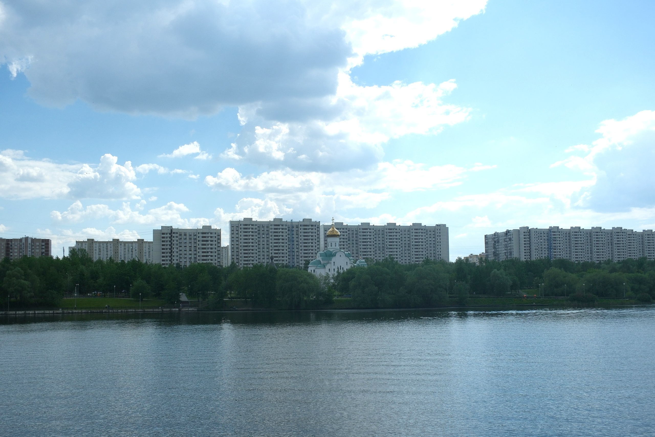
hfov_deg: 67.4
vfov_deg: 47.9
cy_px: 218
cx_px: 328
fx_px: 491
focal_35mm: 27
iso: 250
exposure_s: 1/2000
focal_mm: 18
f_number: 5.6
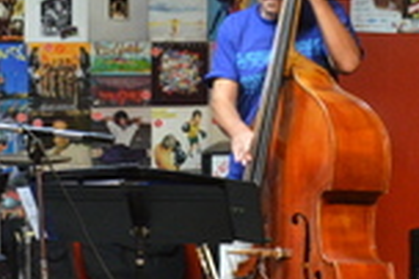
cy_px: 191
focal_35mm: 126
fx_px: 1465
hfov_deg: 16.2
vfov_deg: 10.8
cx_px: 284
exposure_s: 1/40
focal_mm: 20
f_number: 3.5
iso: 2500
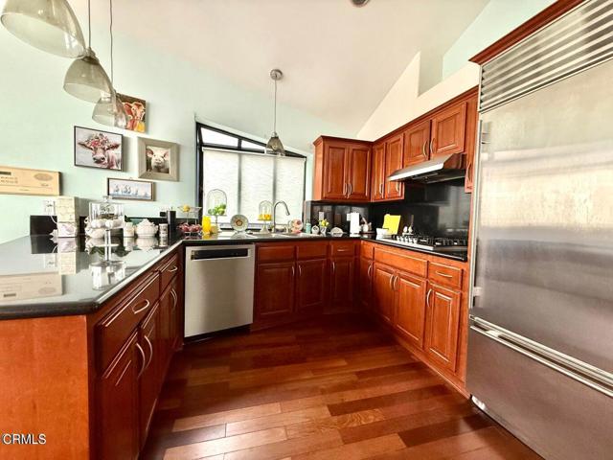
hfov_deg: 102.1
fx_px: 248
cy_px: 230
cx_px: 306
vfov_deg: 85.7
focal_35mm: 14
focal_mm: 2.22
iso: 320
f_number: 2.2
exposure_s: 1/71
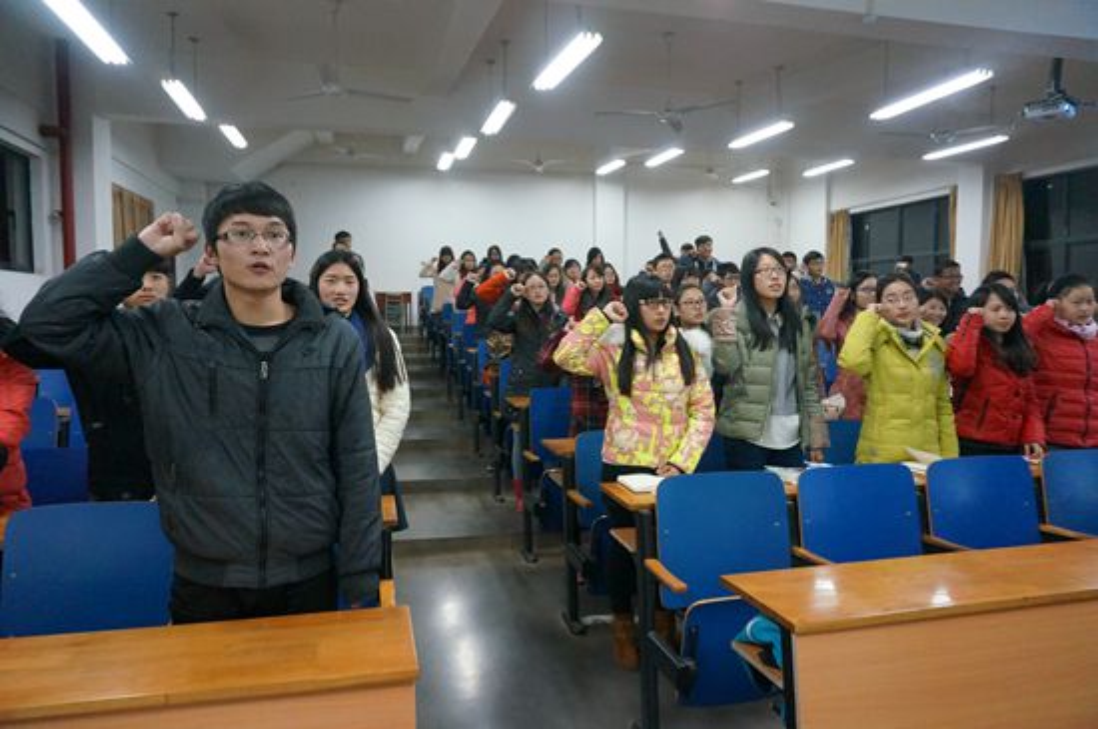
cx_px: 549
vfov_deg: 53.0
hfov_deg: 73.8
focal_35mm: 24
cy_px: 364
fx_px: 731
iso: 3200
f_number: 3.5
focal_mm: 16
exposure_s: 1/100
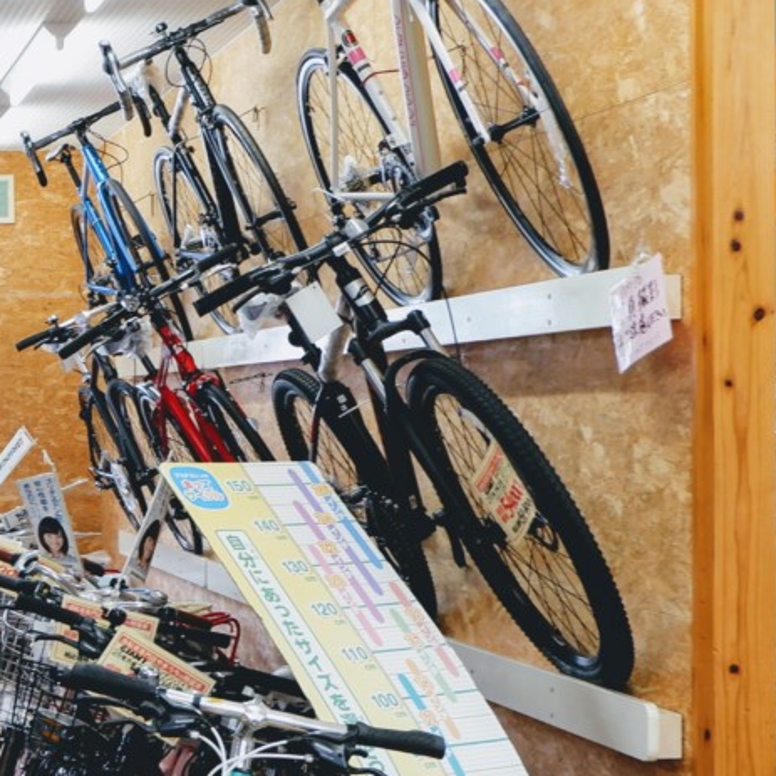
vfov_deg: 21.3
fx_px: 2054
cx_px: -308
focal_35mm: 81
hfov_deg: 19.3
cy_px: 494
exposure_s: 1/40
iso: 200
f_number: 3.5
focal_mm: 15
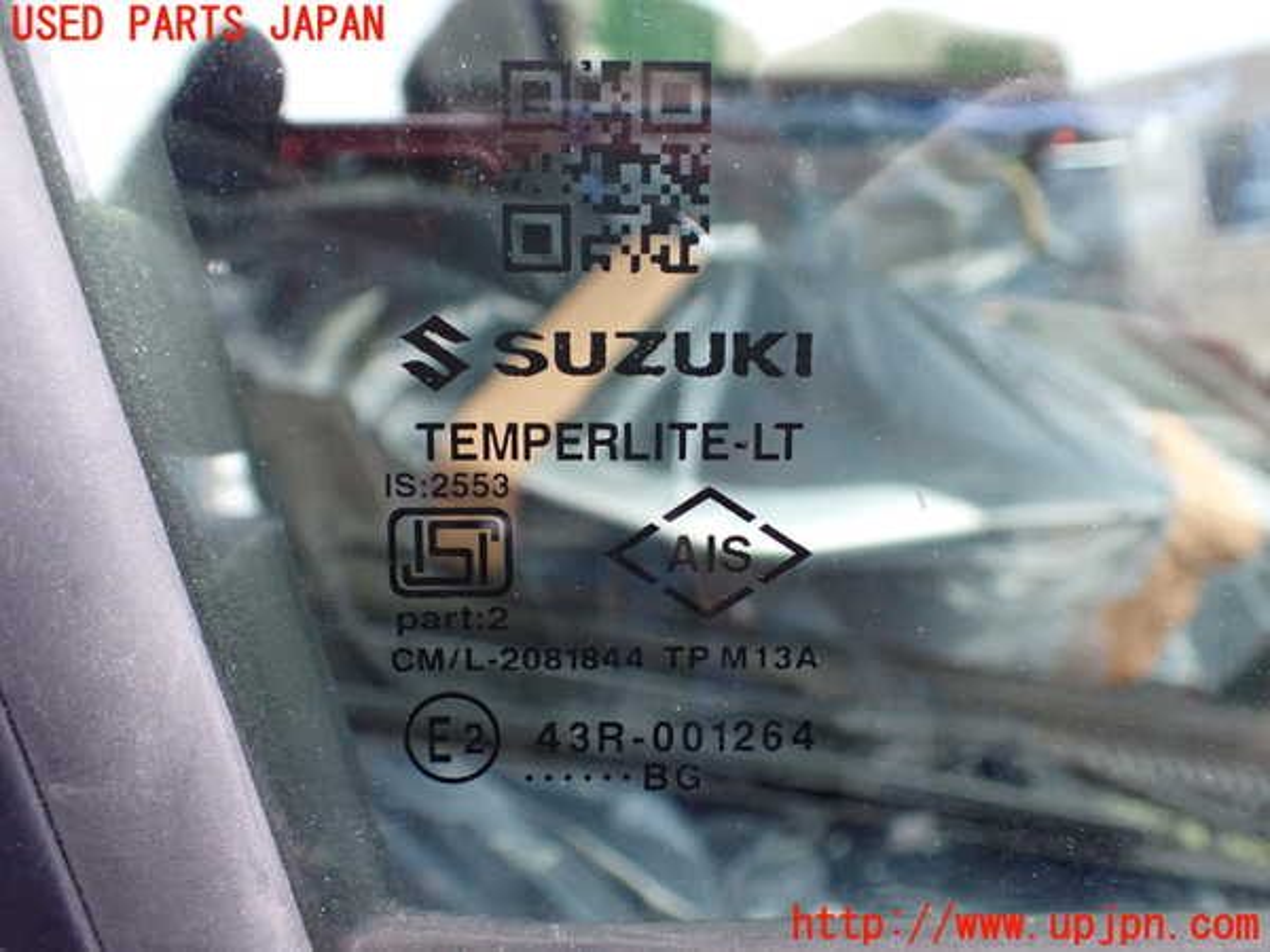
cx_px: 635
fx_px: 1101
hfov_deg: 60.0
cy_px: 476
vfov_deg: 46.8
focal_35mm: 30
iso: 800
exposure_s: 1/125
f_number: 2.3
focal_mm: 5.4
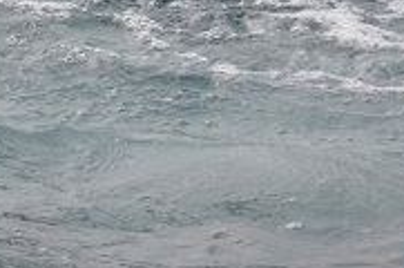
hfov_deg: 3.4
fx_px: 6770
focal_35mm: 604
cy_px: 25
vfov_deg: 2.3
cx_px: -536
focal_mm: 85
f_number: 5.6
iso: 400
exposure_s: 1/320
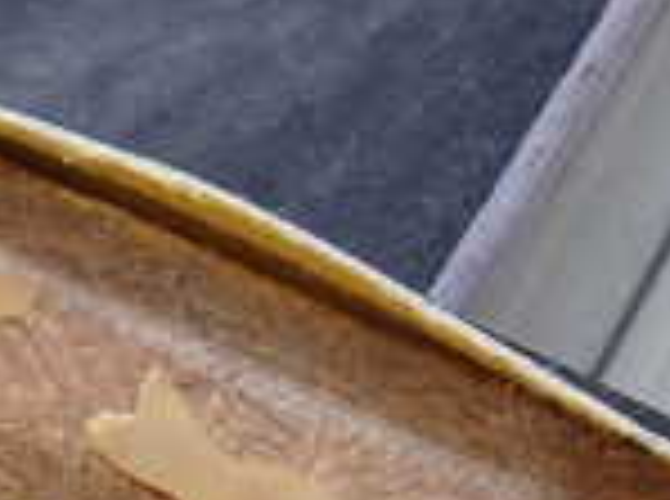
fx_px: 1950
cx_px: 333
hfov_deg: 19.5
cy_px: 532
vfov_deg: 14.3
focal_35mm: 101
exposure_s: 1/80
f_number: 2.8
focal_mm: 4.5
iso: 100
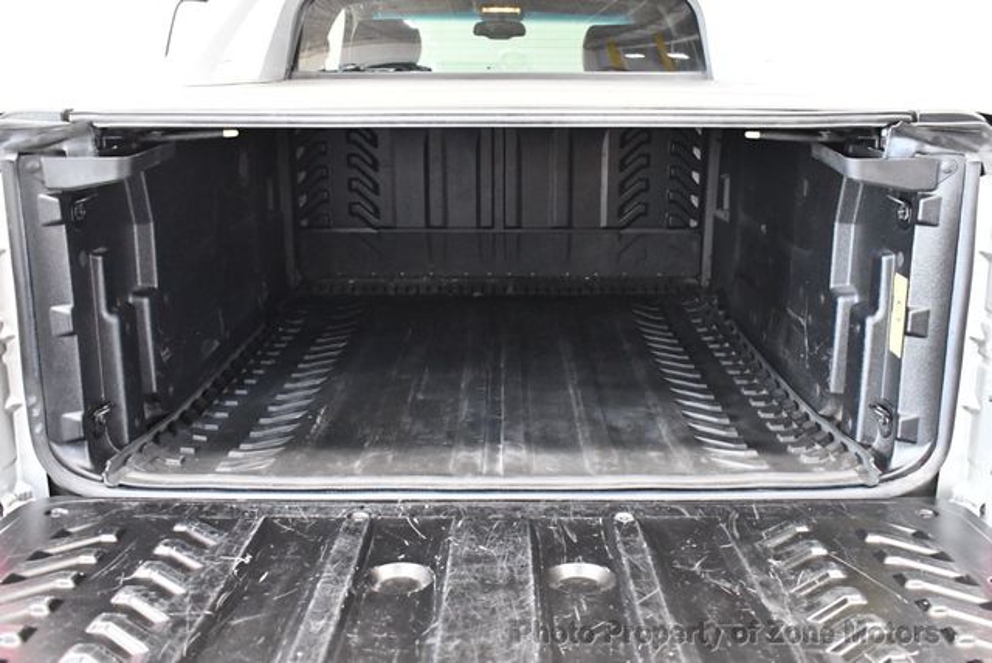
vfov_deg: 36.9
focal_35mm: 36
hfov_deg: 53.1
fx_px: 993
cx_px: 496
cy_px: 332
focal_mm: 18
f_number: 3.5
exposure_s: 1/60
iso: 5000
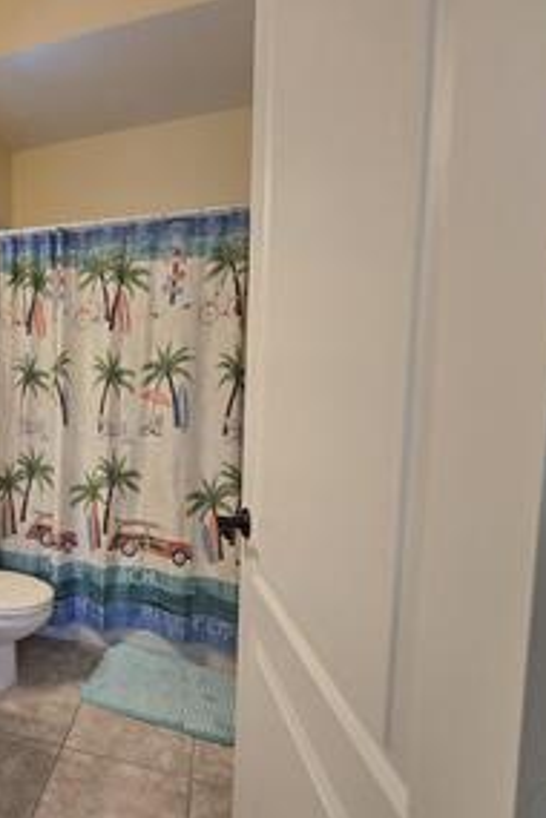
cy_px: 428
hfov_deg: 56.1
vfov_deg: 86.9
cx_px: 57
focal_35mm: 19
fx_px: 432
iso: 125
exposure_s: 1/60
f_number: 2.2
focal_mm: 2.2
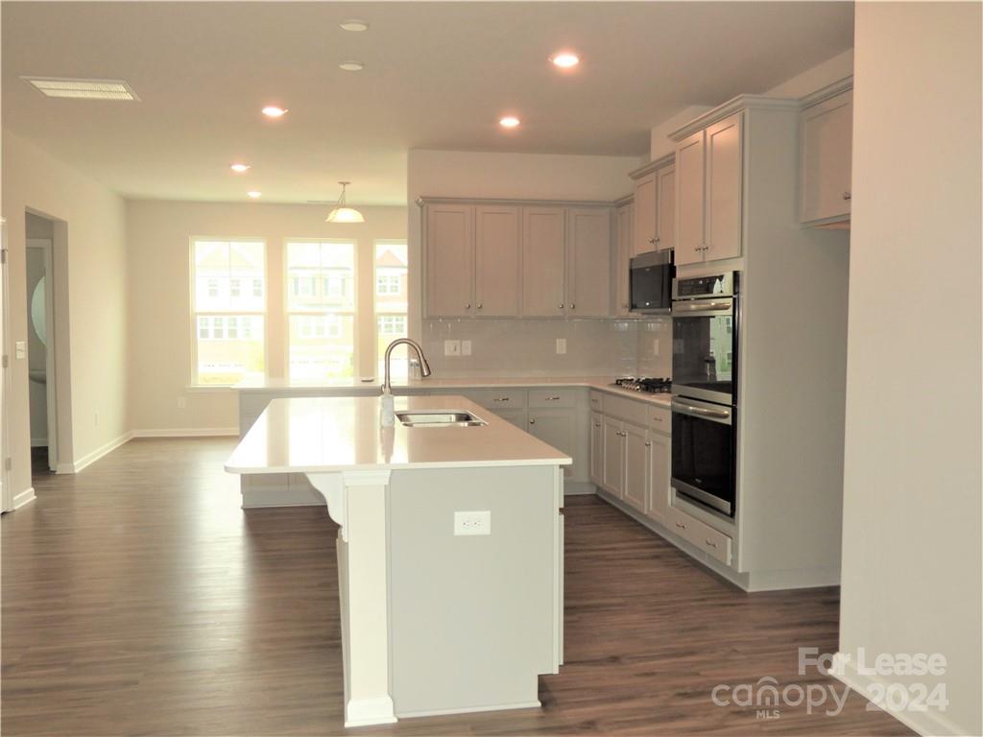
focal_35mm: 30
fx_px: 852
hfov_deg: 60.0
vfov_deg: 46.8
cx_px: 492
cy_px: 368
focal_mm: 5.29
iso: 100
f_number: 3.3
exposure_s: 1/60
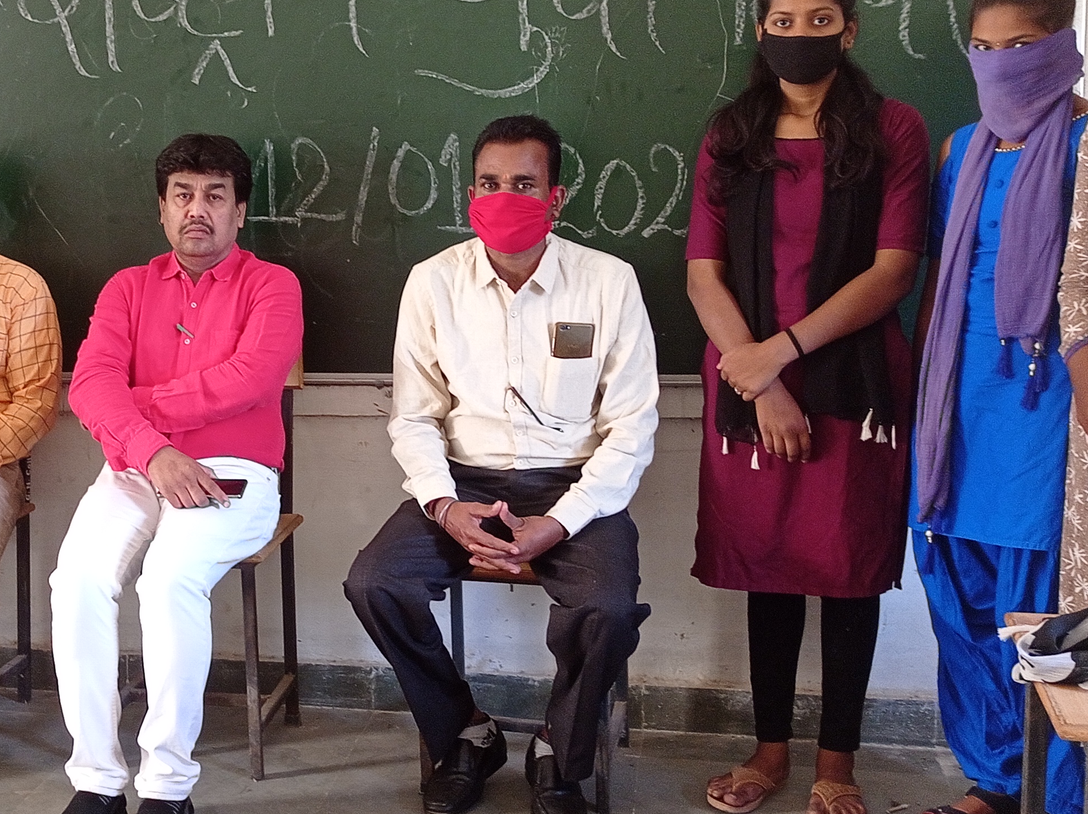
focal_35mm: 58
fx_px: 1821
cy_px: 379
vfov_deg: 25.2
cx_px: 223
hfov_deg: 32.4
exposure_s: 1/33.3
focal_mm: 4.7
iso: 285
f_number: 1.79
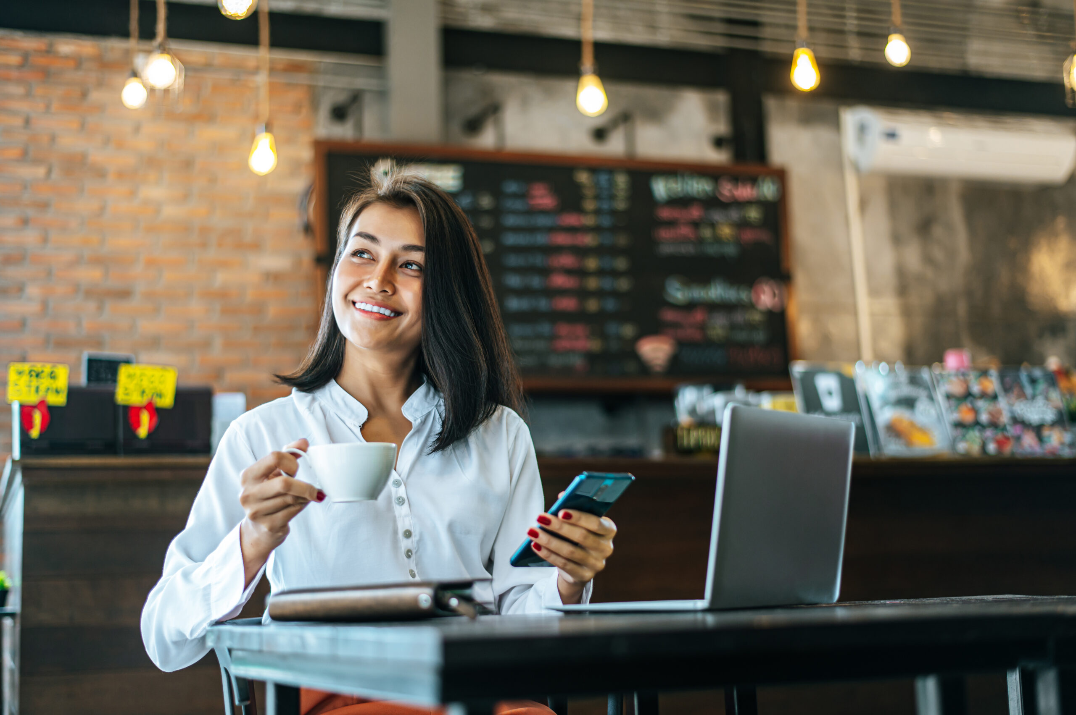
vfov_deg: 27.0
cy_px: 358
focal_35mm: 50
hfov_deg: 39.6
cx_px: 538
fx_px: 1493
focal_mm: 50
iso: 400
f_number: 1.8
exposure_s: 1/125
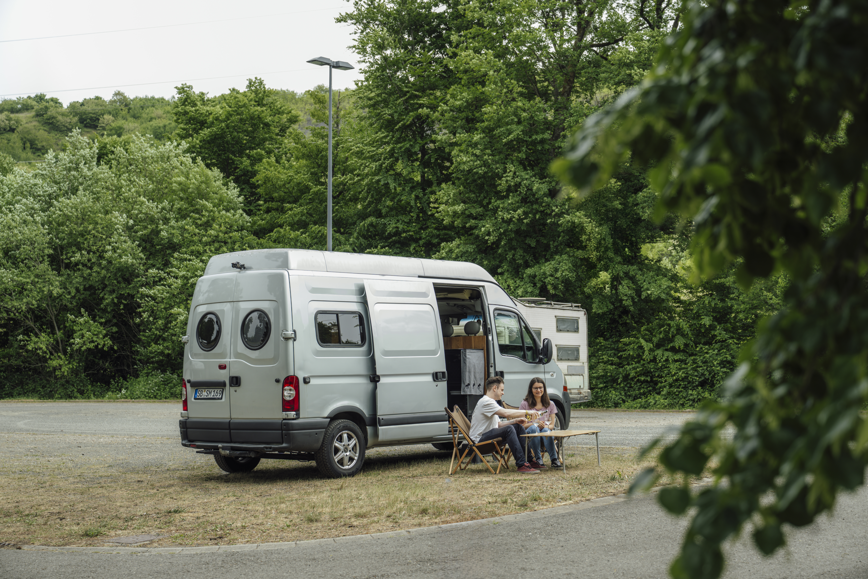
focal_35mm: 56
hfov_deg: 35.6
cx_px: 434
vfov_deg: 24.2
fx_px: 1350
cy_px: 290
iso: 125
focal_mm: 56
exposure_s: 1/200
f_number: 4
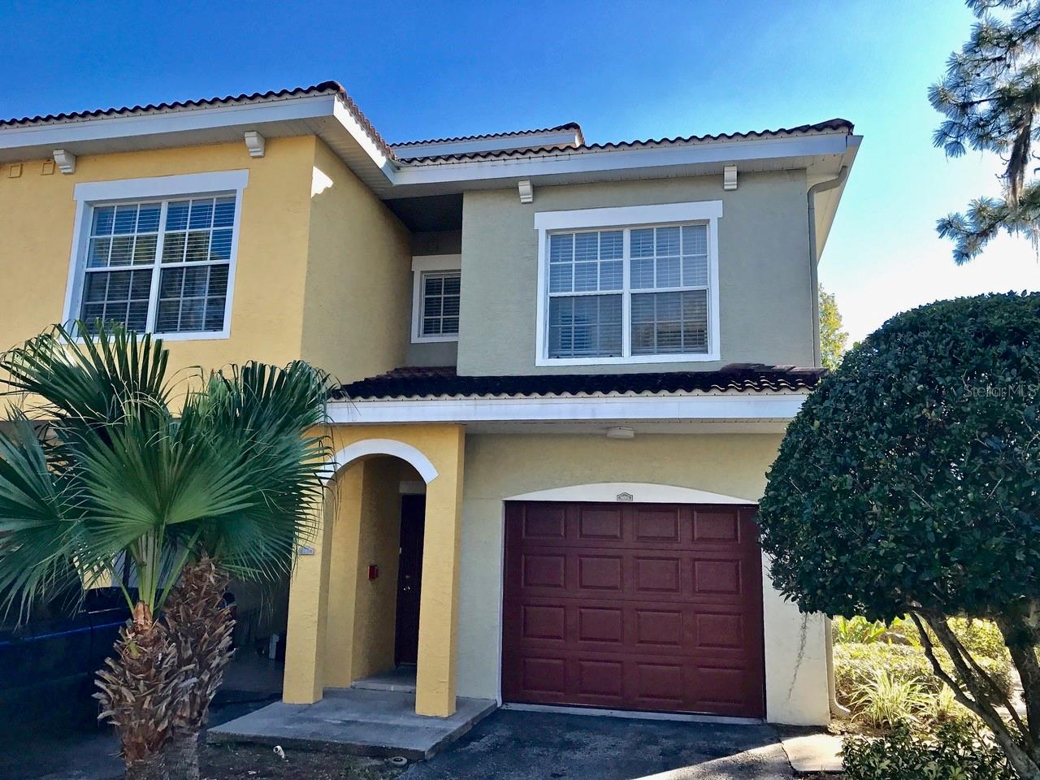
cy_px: 390
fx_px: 841
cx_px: 520
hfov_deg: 63.4
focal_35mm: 28
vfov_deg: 49.7
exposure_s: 1/778
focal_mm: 3.99
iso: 20
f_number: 1.8
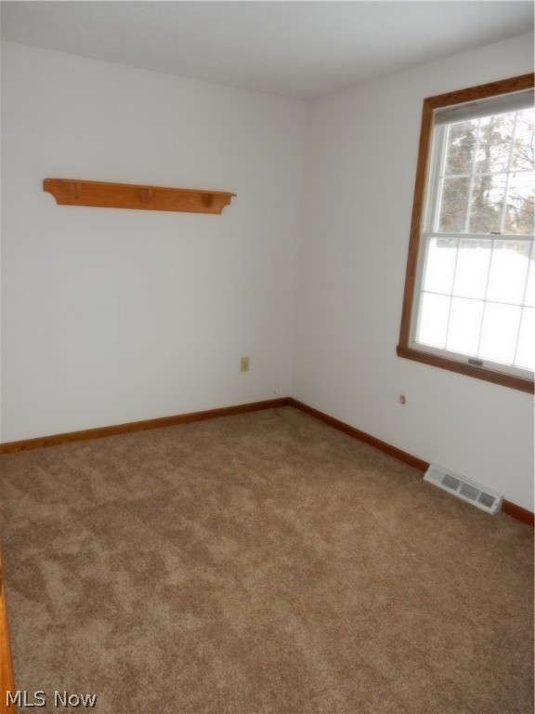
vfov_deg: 69.4
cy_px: 357
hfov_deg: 54.9
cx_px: 268
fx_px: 515
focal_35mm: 25
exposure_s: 1/30
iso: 200
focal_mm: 4.5
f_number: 3.7
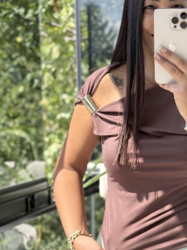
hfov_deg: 17.0
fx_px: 619
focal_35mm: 86
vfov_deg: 22.7
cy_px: 151
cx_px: 165
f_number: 1.78
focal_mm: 6.76
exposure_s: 1/583
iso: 64
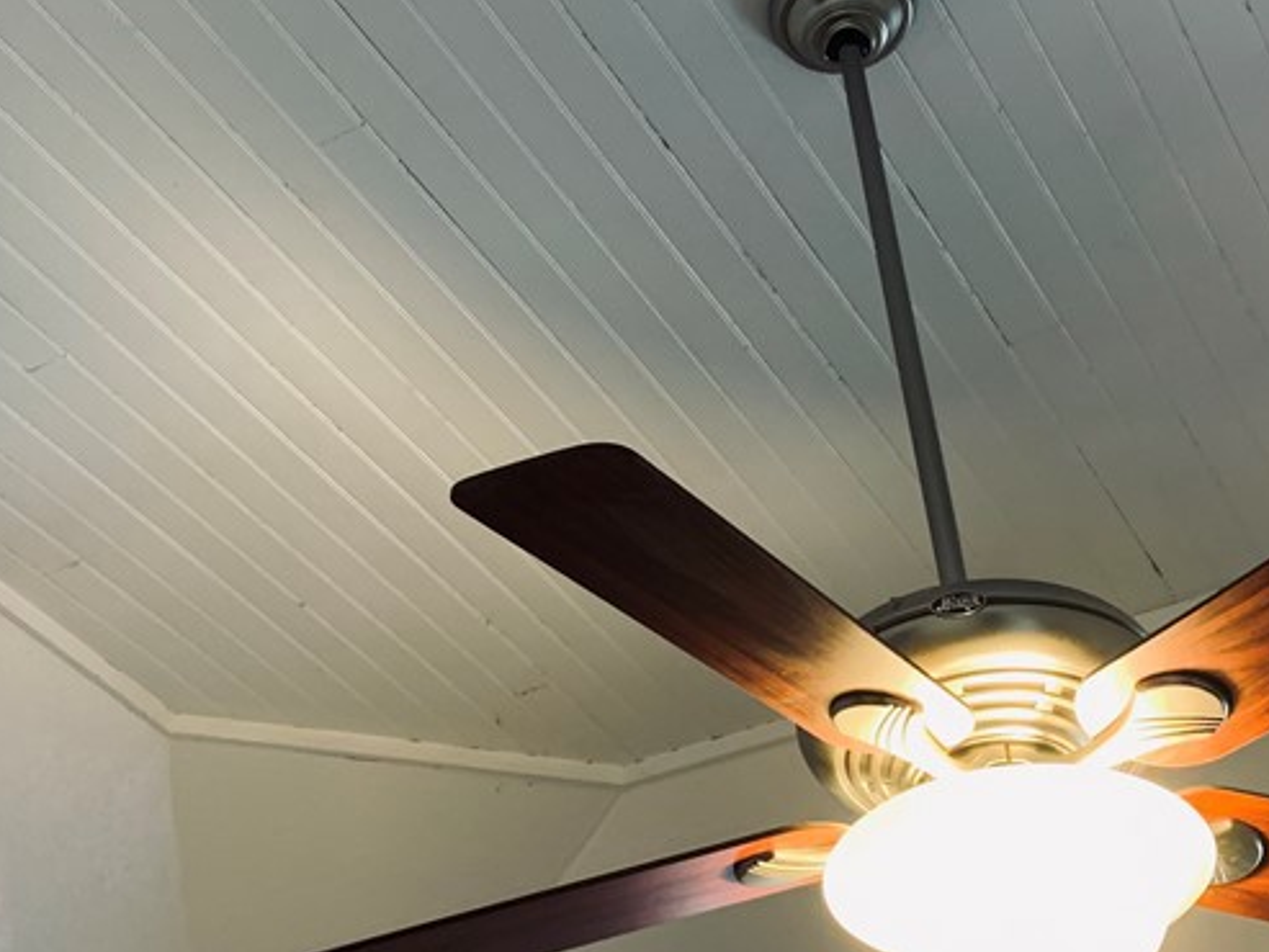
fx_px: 1980
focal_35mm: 54
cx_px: 520
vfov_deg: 26.9
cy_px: 342
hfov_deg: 35.4
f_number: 1.8
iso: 200
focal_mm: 4.25
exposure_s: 1/60
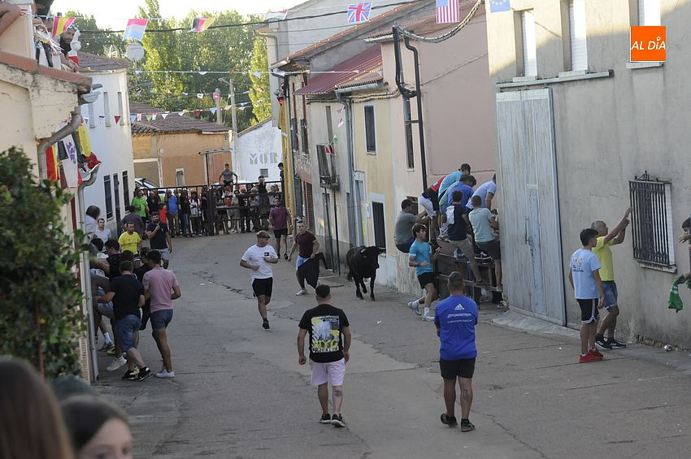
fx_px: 2445
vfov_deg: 10.7
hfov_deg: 16.1
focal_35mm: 128
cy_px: 230
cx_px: 346
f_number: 6.3
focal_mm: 85
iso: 800
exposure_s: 1/320
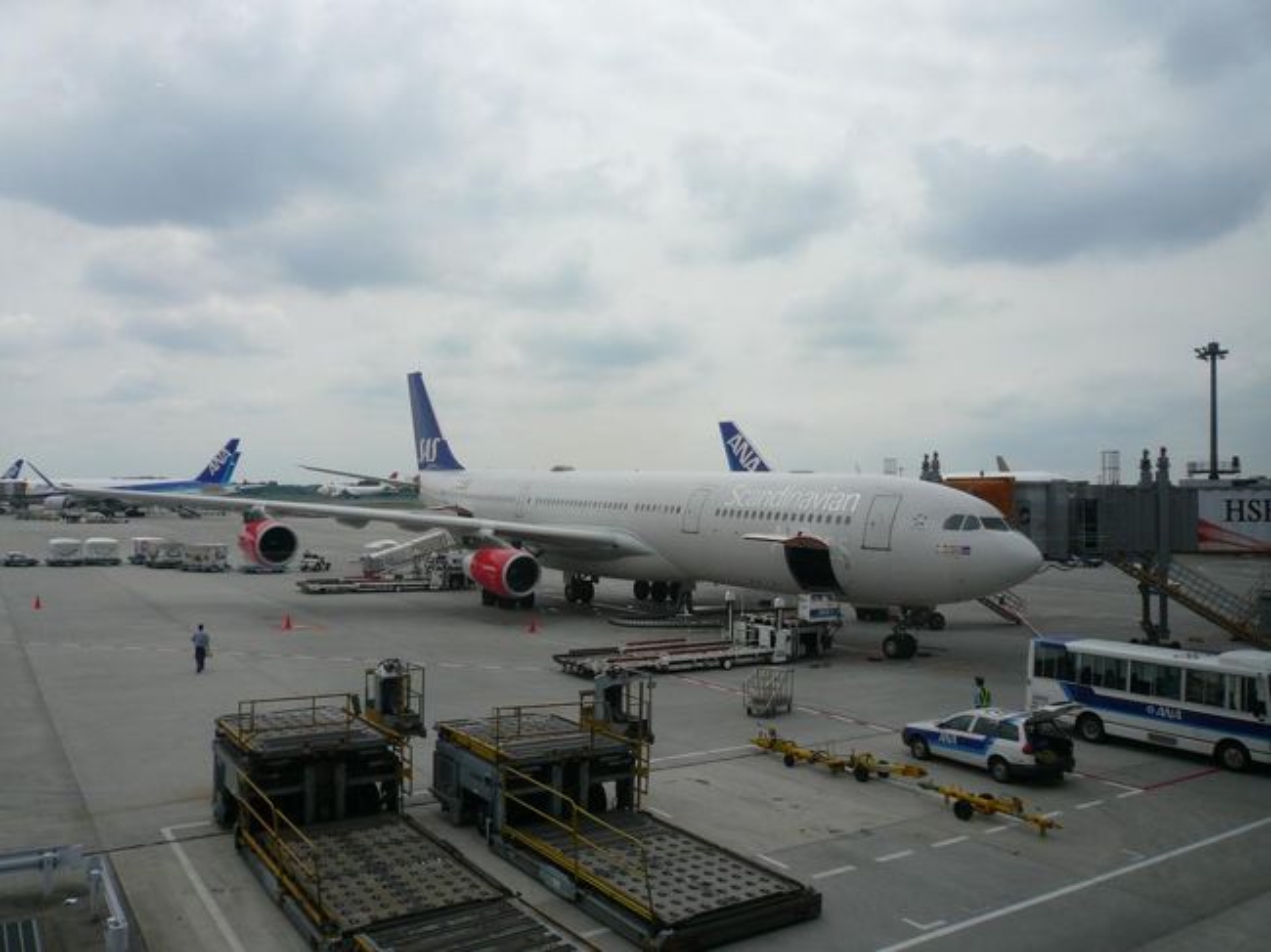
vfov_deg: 49.7
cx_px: 636
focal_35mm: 28
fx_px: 1028
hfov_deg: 63.5
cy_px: 476
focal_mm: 4.6
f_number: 8
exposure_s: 1/160
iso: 100
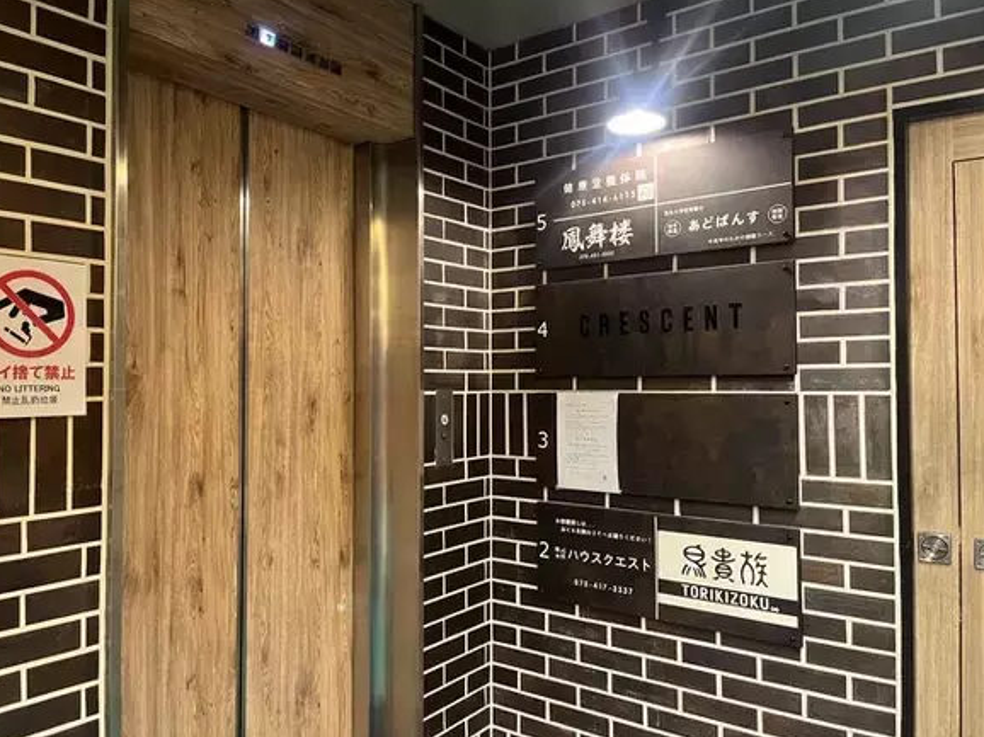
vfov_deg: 51.3
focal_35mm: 27
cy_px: 363
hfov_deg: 65.3
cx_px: 490
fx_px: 767
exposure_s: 1/60
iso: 250
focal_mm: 5.1
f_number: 1.6
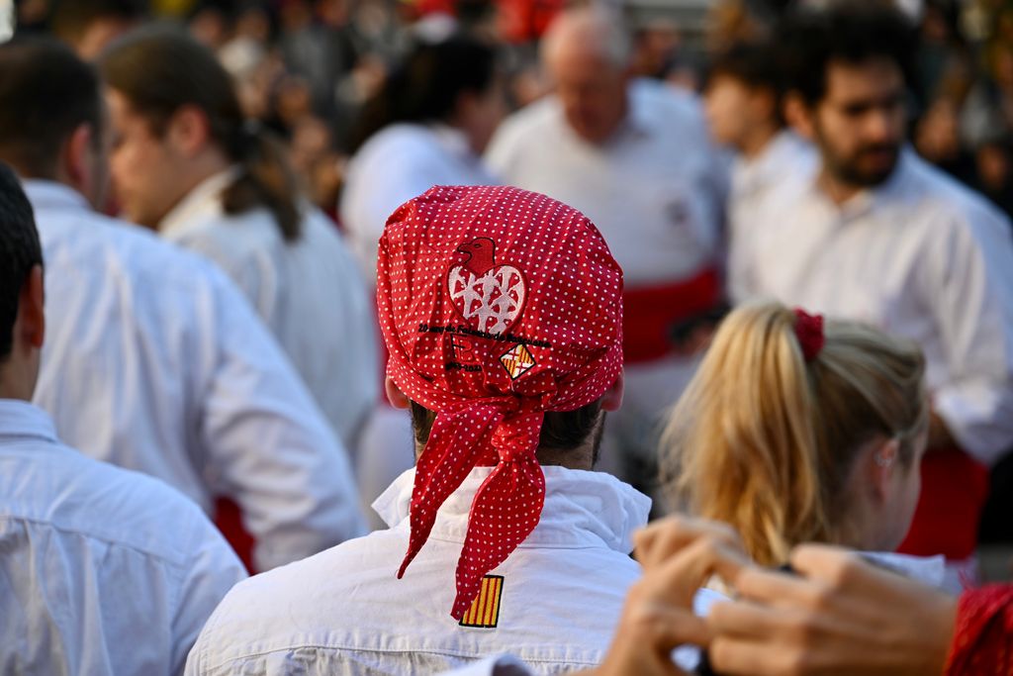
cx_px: 506
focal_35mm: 120
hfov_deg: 17.1
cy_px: 338
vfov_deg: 11.4
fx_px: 3377
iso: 100
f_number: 4.5
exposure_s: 1/250
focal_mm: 120
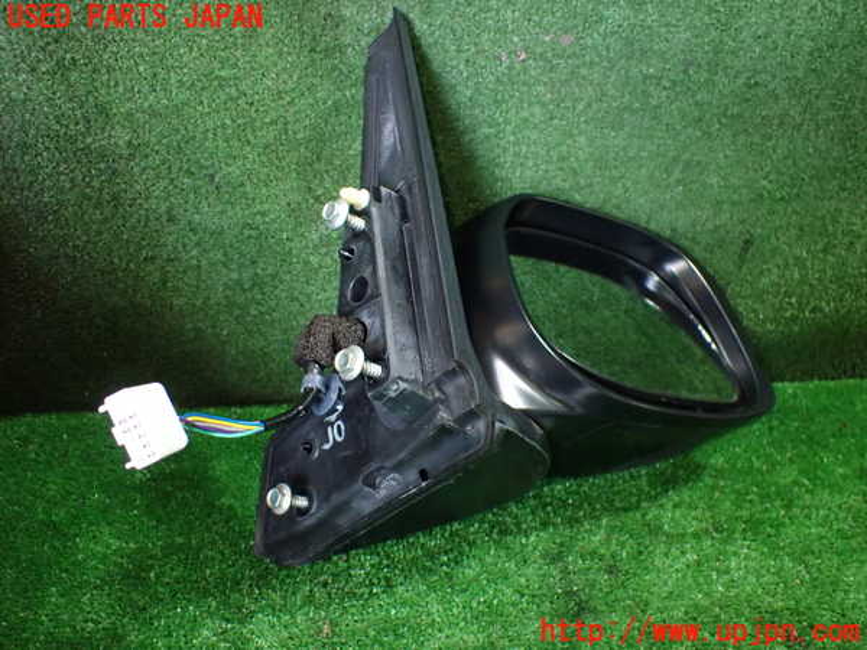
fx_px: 751
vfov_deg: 46.8
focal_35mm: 30
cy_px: 325
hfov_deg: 60.0
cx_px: 434
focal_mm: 5.4
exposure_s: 1/100
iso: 800
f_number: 2.3
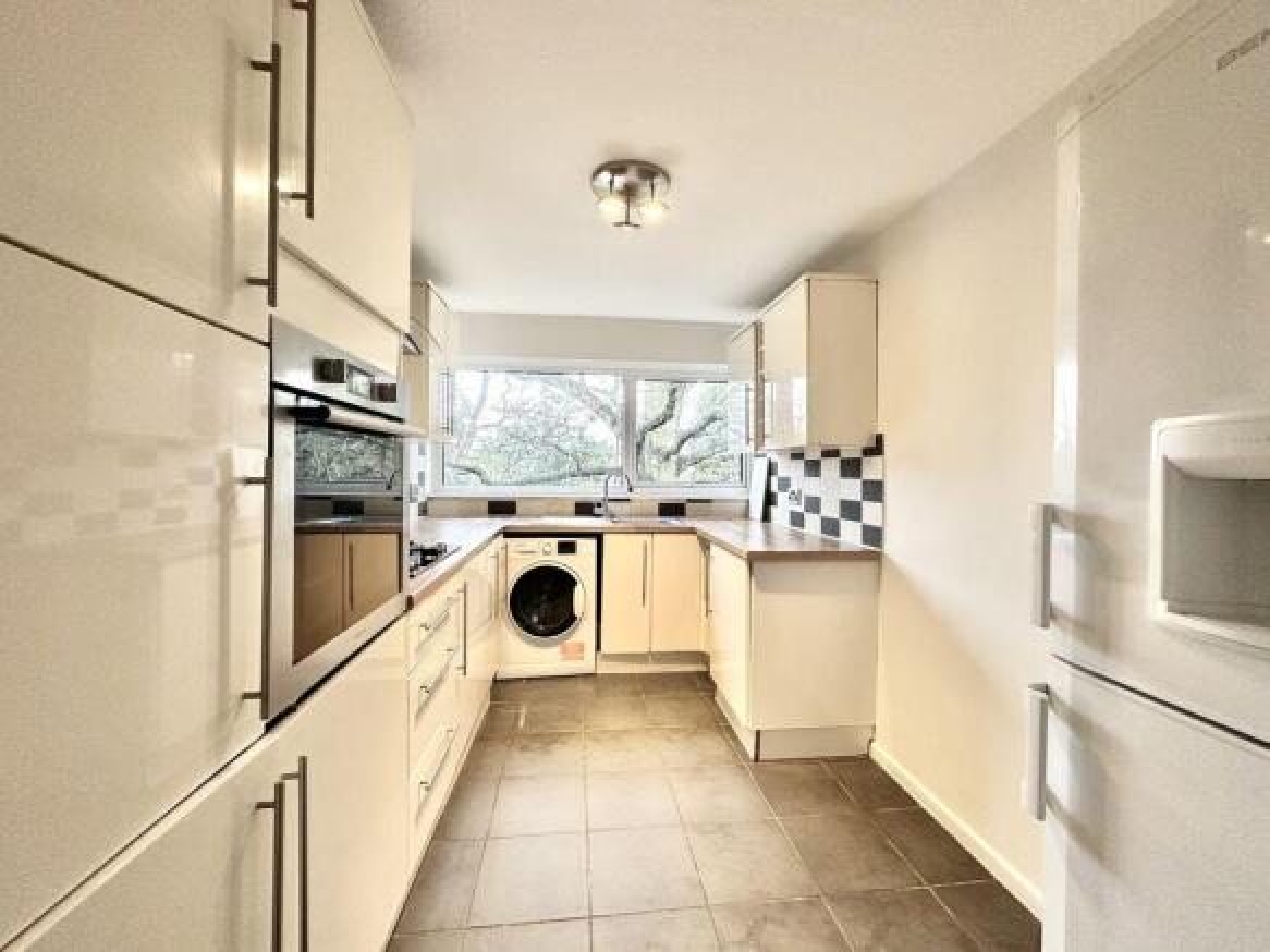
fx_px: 514
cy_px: 476
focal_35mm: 14
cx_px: 635
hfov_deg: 102.1
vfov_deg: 85.7
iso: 200
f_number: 2.2
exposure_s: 1/50
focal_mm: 2.22
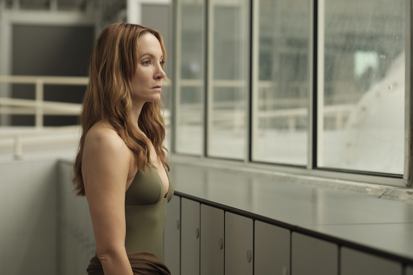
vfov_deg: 16.3
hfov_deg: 24.2
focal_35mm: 84
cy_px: 138
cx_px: 206
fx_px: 964
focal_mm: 56
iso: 800
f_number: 2.2
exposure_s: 1/250
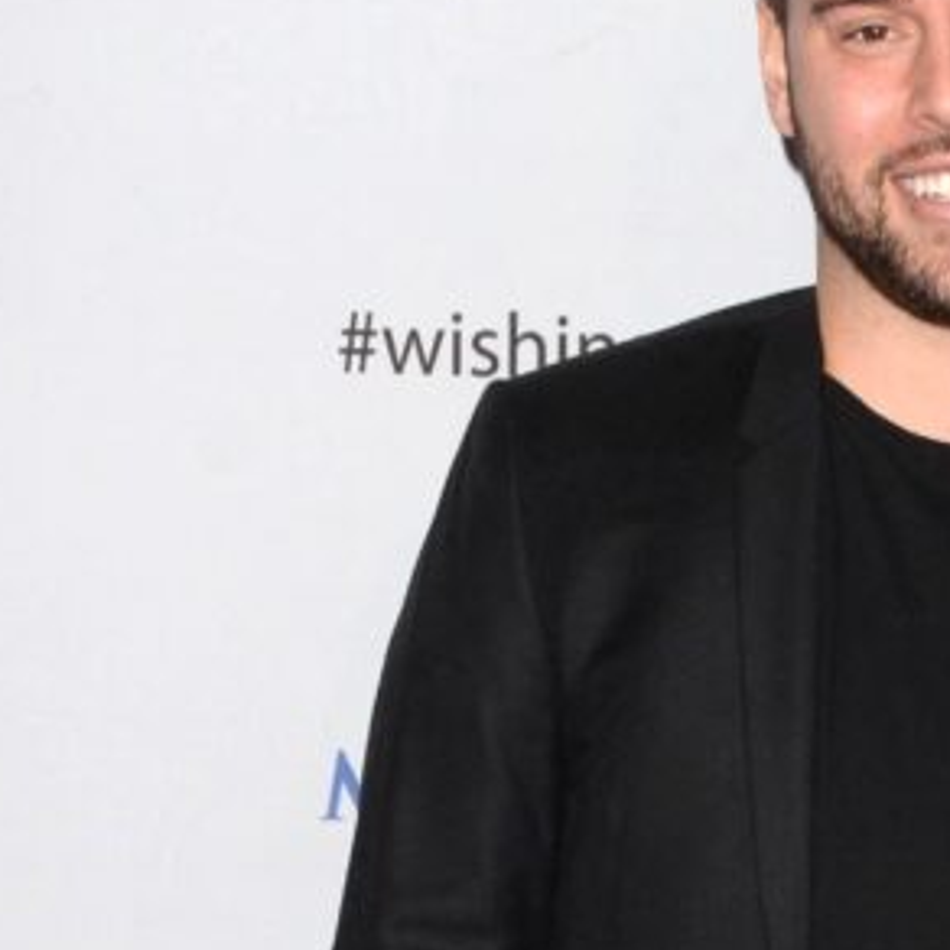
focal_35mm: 135
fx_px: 4192
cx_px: 999
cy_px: 1497
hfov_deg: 12.7
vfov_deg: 12.2
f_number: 9
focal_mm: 26
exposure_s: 1/250
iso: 500
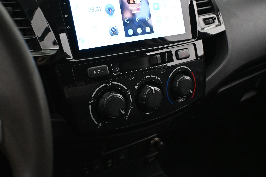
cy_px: 88
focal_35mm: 41
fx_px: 305
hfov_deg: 47.2
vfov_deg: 32.4
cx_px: 133
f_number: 4.5
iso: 4500
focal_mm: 27.5
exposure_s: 1/40
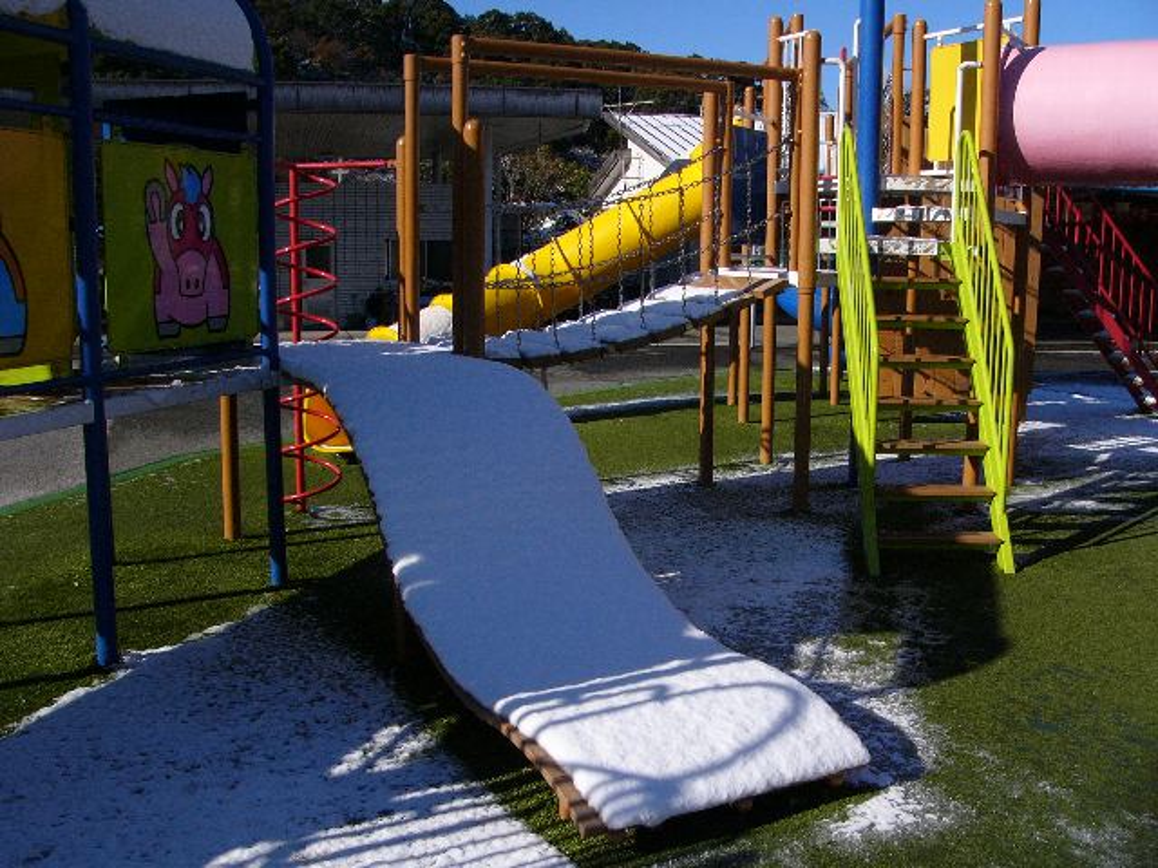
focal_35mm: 36
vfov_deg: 39.7
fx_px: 1204
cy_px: 434
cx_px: 579
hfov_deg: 51.4
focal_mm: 6
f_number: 8
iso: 100
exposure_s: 1/1600
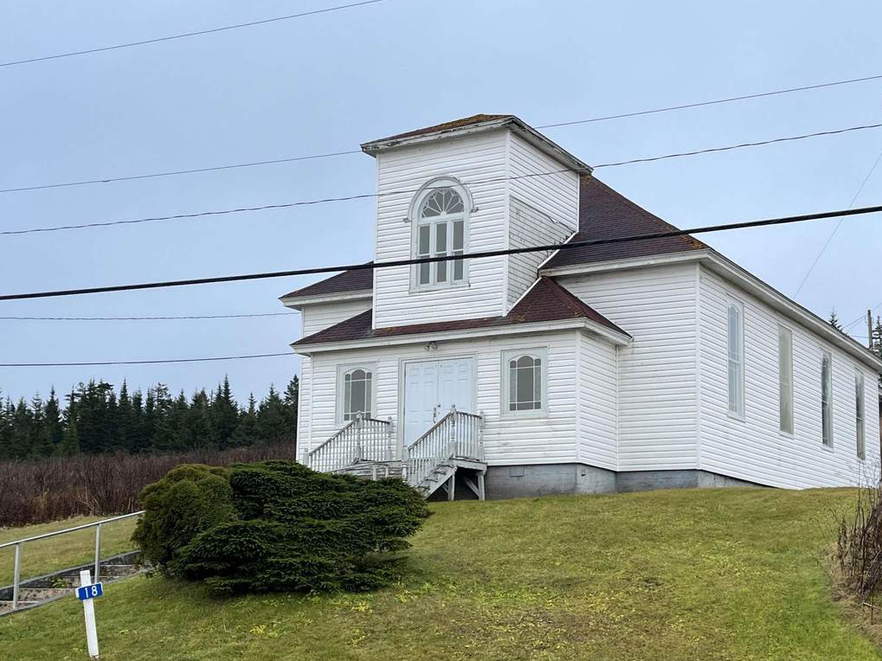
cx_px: 505
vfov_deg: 29.6
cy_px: 403
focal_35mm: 49
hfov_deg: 38.8
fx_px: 1248
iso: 50
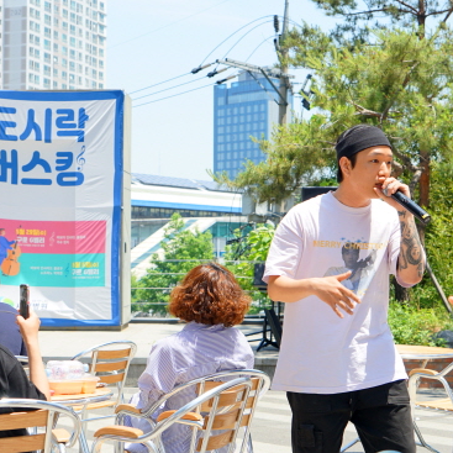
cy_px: 196
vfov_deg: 22.7
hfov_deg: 22.8
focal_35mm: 76
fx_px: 1125
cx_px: 220
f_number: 5
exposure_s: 1/320
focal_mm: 41
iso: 100
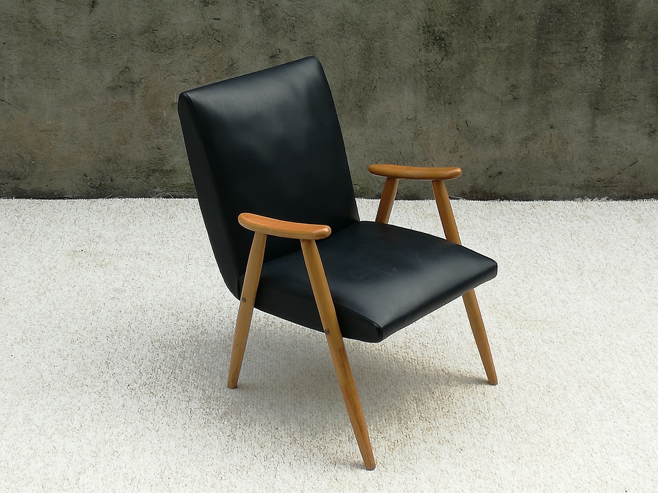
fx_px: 513
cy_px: 246
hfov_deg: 65.3
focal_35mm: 27
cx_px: 329
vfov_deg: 51.4
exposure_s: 1/150
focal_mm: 3.79
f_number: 2
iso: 50
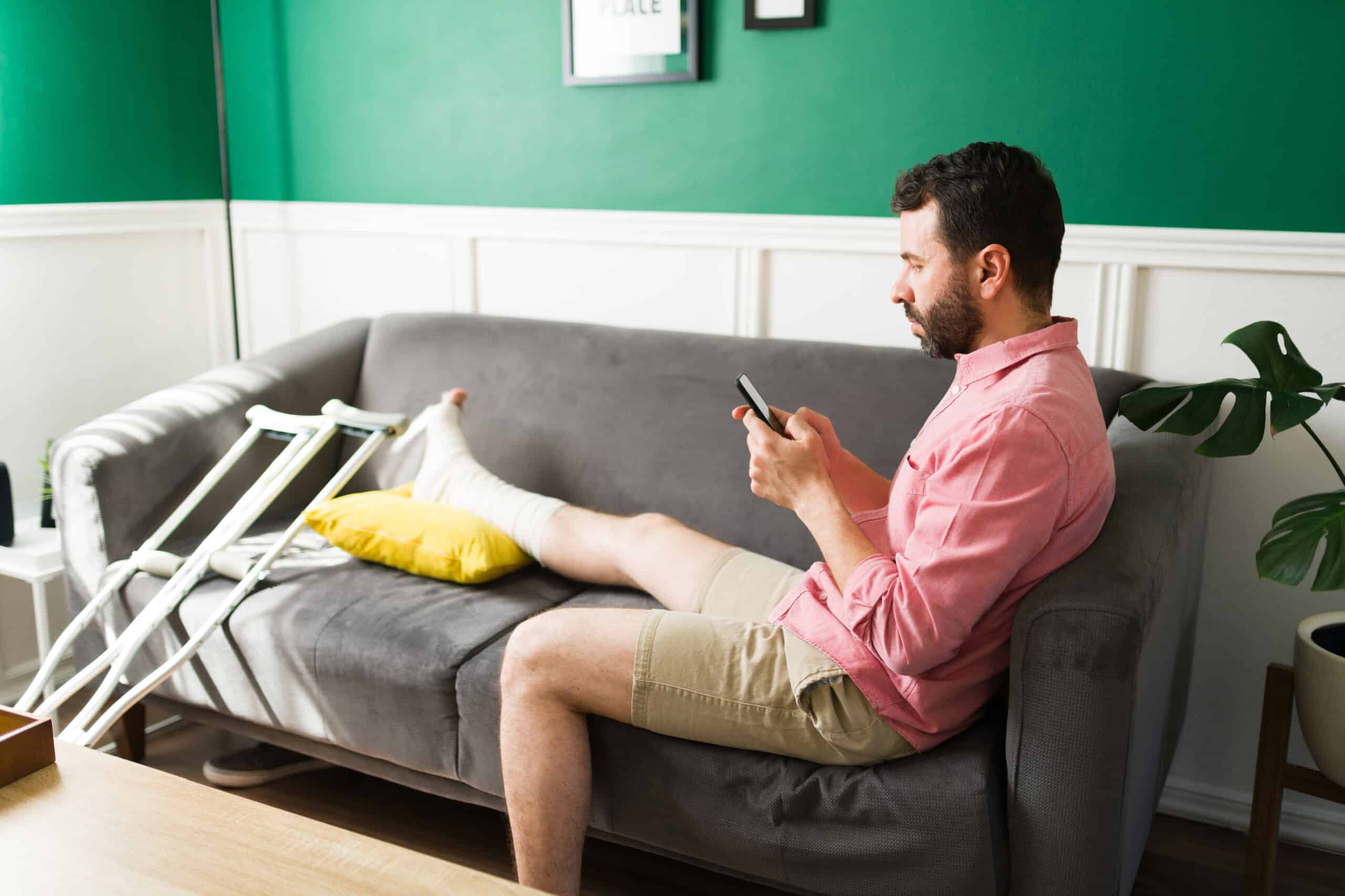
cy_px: 448
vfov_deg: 37.9
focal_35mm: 35
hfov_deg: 54.4
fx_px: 1308
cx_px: 672
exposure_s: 1/160
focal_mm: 35
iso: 160
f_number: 1.8
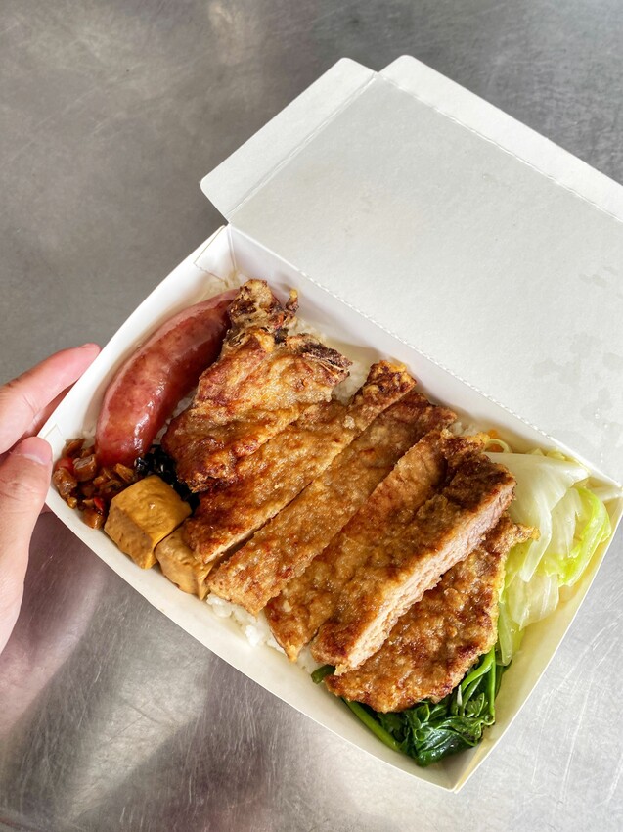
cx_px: 312
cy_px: 416
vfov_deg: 67.3
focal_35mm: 26
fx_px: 624
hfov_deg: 53.0
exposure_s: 1/120
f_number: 1.8
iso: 50
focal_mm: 4.25
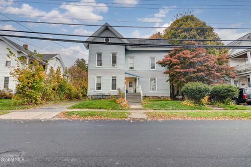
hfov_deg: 100.4
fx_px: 105
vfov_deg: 77.3
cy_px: 84
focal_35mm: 15
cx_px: 126
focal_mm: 10
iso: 400
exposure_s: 1/30
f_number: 5
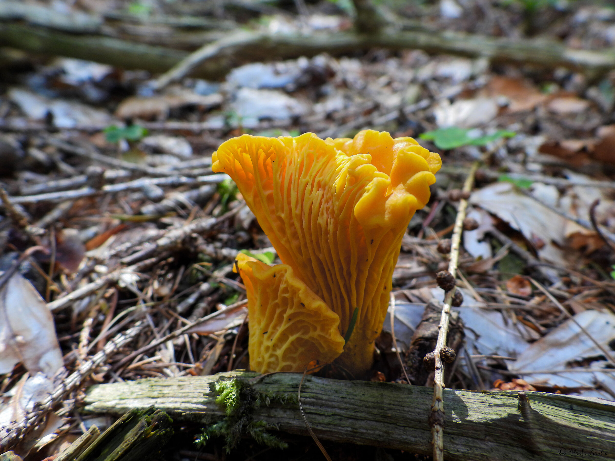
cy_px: 230
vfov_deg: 56.8
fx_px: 426
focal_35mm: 24
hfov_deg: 71.6
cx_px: 308
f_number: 2.8
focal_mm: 4.3
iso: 100
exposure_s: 1/30
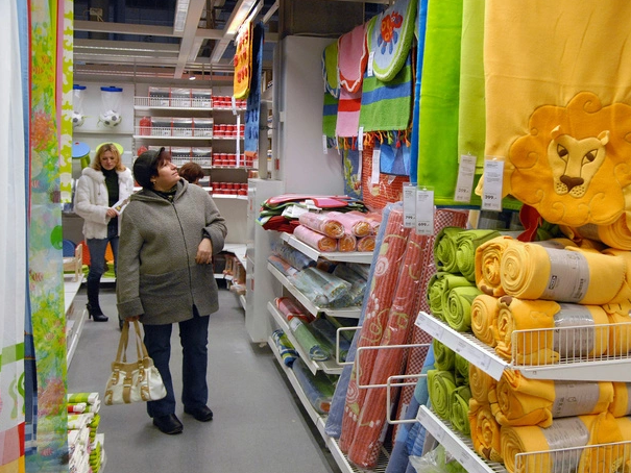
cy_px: 231
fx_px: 729
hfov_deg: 46.7
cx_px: 361
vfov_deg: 36.0
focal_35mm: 40
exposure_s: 1/60
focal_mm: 24
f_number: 4.5
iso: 800
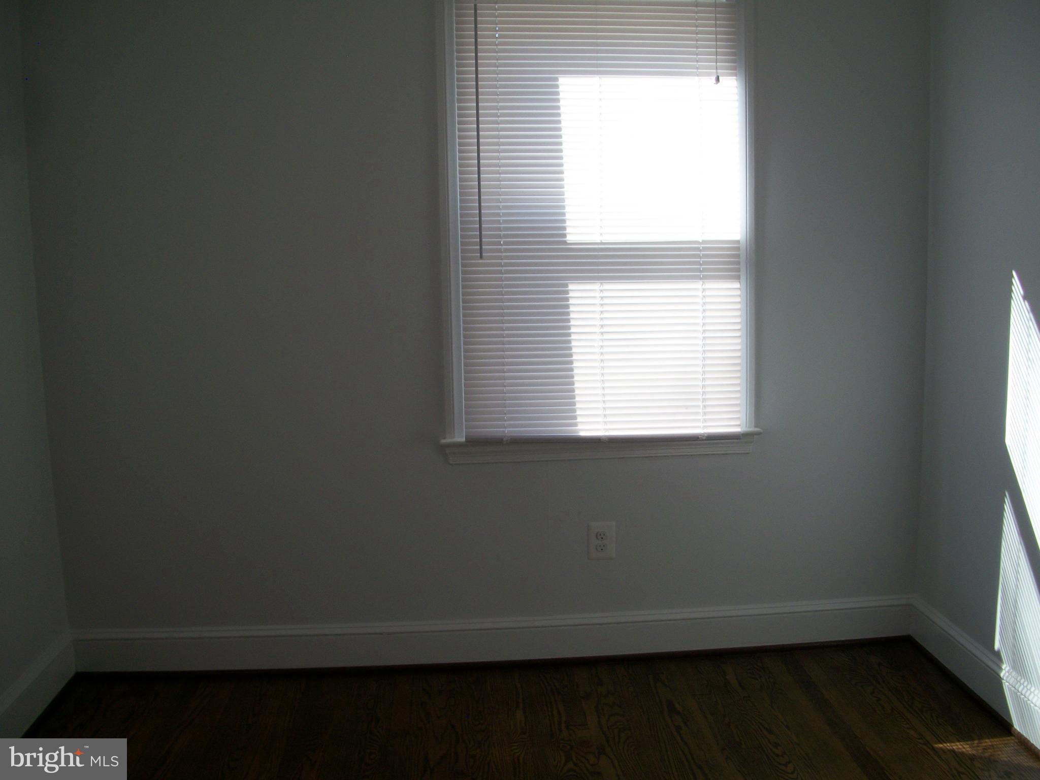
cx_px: 520
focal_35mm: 35
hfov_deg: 52.6
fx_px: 1052
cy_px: 390
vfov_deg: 40.7
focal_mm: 6.3
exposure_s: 1/100
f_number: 3.1
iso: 80
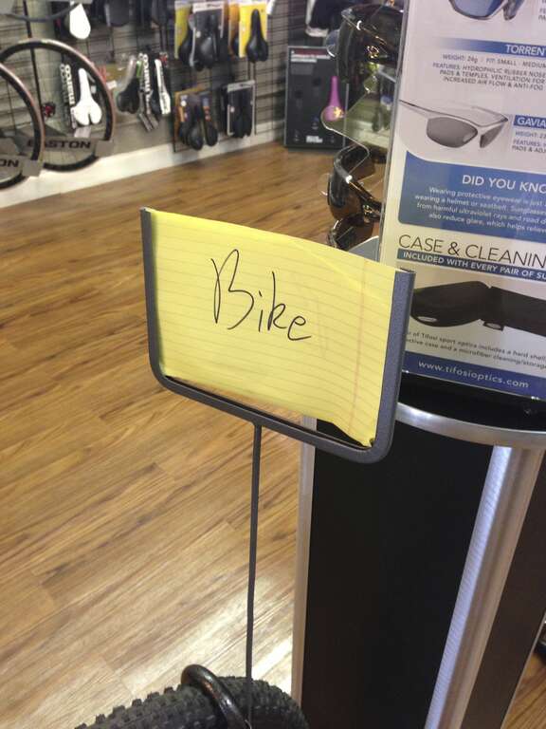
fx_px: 694
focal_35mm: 33
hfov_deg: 42.9
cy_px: 364
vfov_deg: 55.4
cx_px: 273
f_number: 2.4
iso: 200
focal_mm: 4.13
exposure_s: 1/20
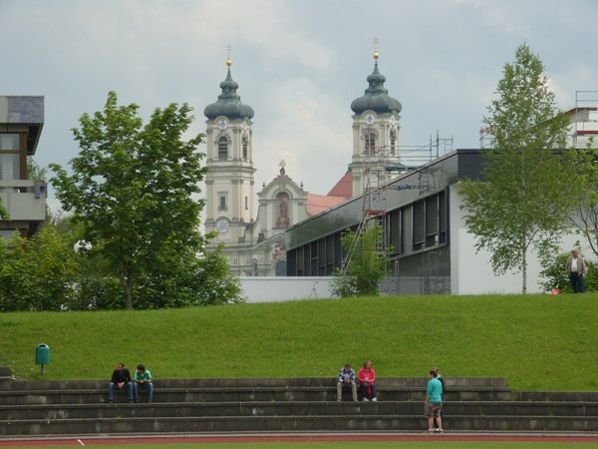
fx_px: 3023
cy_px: 224
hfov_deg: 11.3
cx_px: 299
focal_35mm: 175
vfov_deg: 8.5
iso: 80
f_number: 5.9
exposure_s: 1/500
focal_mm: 39
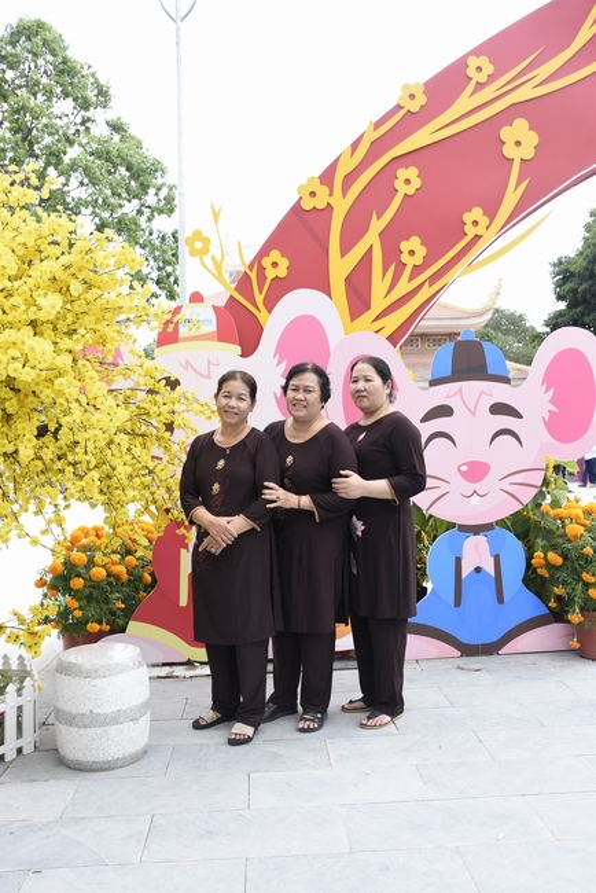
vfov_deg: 61.9
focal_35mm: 30
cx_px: 298
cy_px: 446
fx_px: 744
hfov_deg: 43.6
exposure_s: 1/200
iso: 200
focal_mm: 20
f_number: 5.6
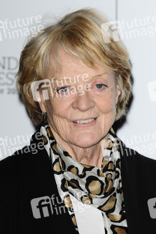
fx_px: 1510
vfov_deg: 8.9
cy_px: 117
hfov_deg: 5.9
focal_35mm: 232
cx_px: 78
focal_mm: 155
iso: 320
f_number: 4.5
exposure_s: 1/200
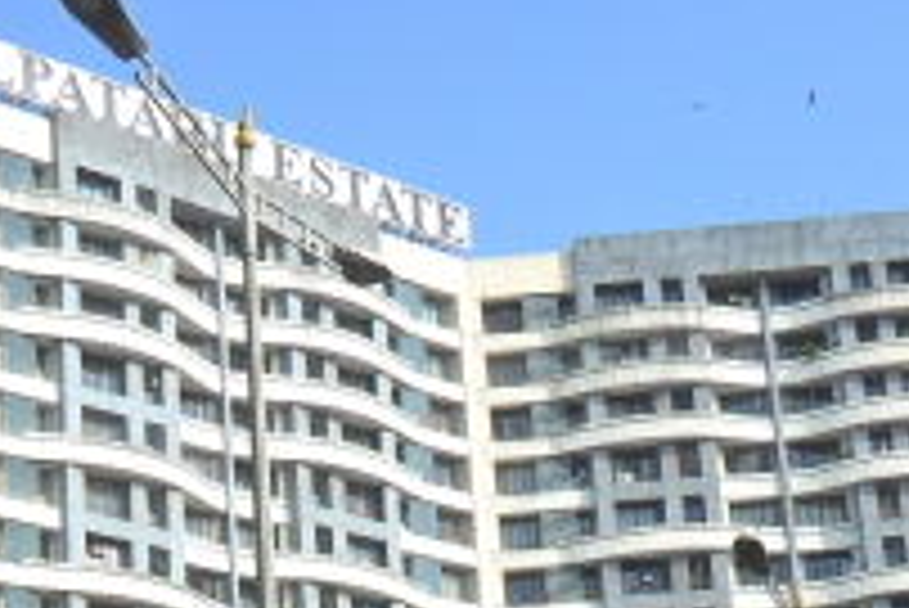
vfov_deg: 14.6
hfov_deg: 22.6
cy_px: 842
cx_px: 225
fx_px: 2249
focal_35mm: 89
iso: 100
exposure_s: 1/1000
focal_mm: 4.9
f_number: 3.5
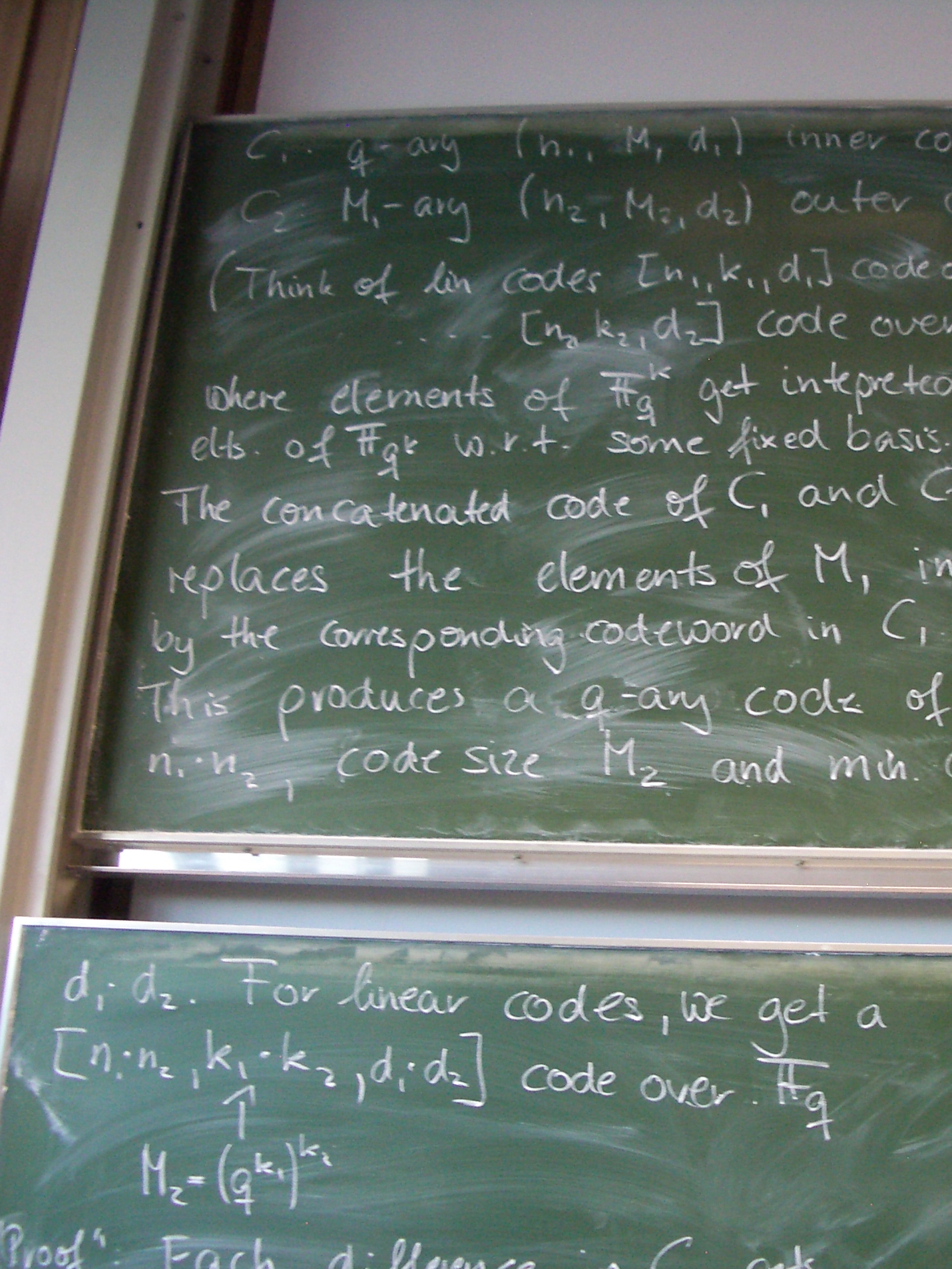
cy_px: 638
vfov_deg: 40.4
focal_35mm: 47
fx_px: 1723
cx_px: 803
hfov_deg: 29.9
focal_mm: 5.8
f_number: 2.6
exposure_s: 1/30
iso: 200
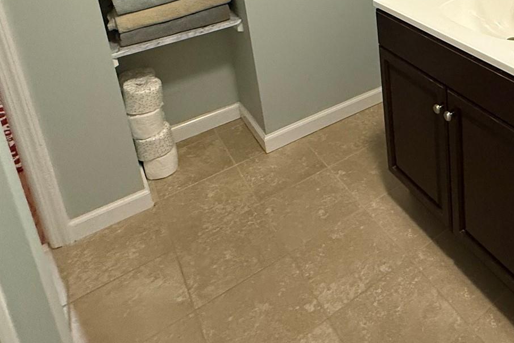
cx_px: 445
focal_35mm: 33
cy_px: -44
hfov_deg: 51.7
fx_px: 471
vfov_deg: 34.0
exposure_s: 1/60
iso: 400
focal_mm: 2.22
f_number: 2.2
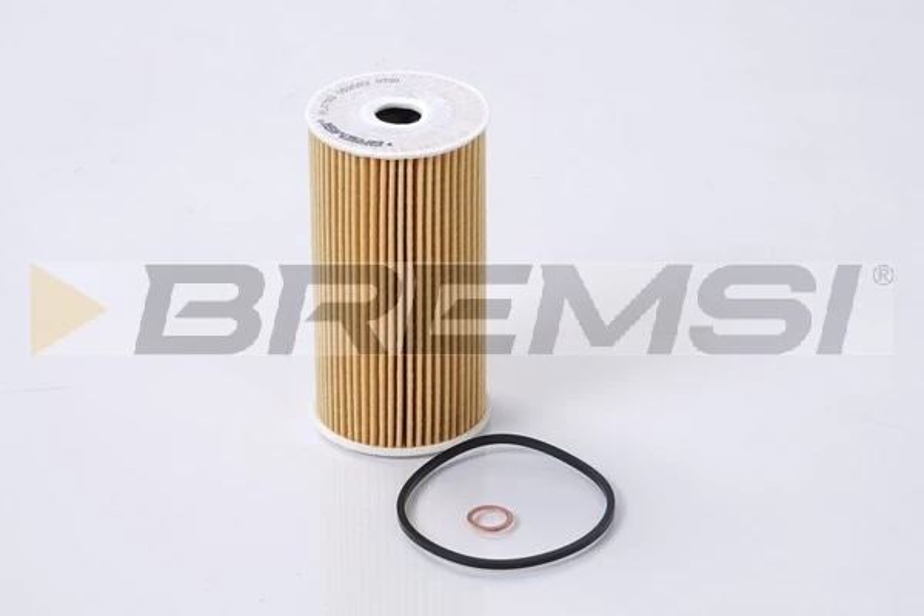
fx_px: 1797
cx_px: 462
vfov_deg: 19.5
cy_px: 308
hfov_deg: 28.8
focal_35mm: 70
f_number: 14
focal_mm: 70
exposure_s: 1/60
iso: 50
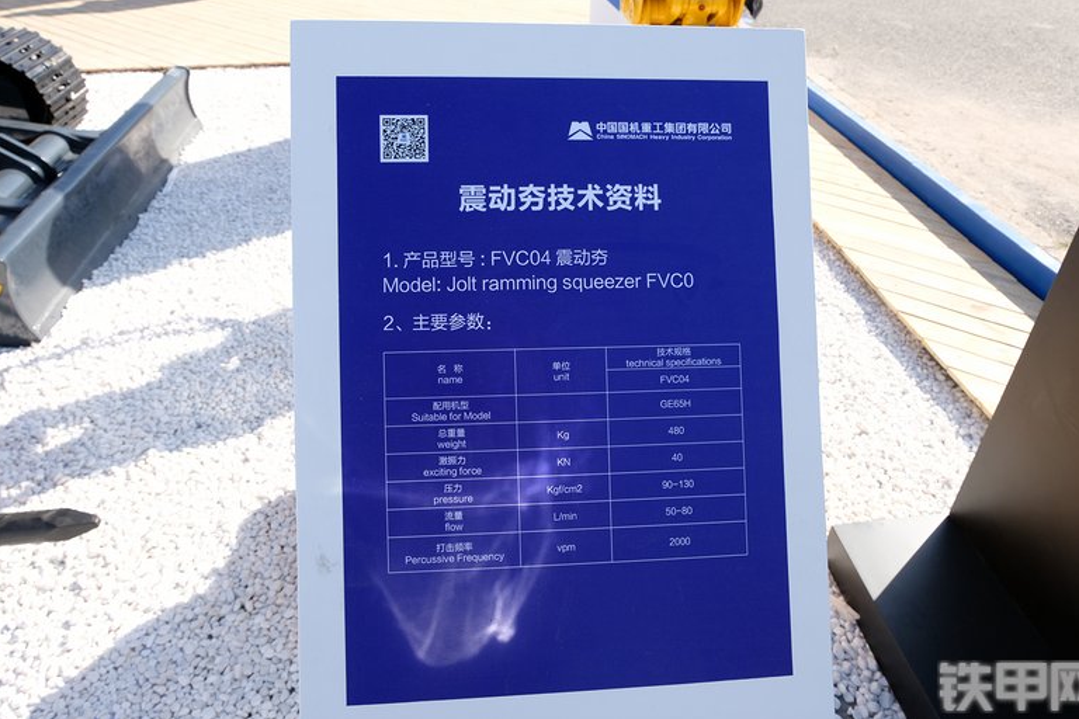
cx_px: 558
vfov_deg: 51.3
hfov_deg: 71.5
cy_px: 349
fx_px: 749
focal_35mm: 25
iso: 200
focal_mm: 16
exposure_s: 1/300
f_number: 5.6
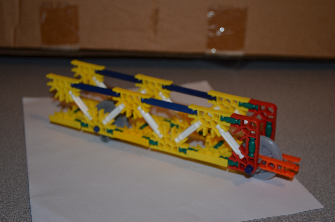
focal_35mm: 60
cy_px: 111
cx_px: 168
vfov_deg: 22.5
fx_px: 557
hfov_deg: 33.5
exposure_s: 1/30
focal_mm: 40
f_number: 5.6
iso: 200
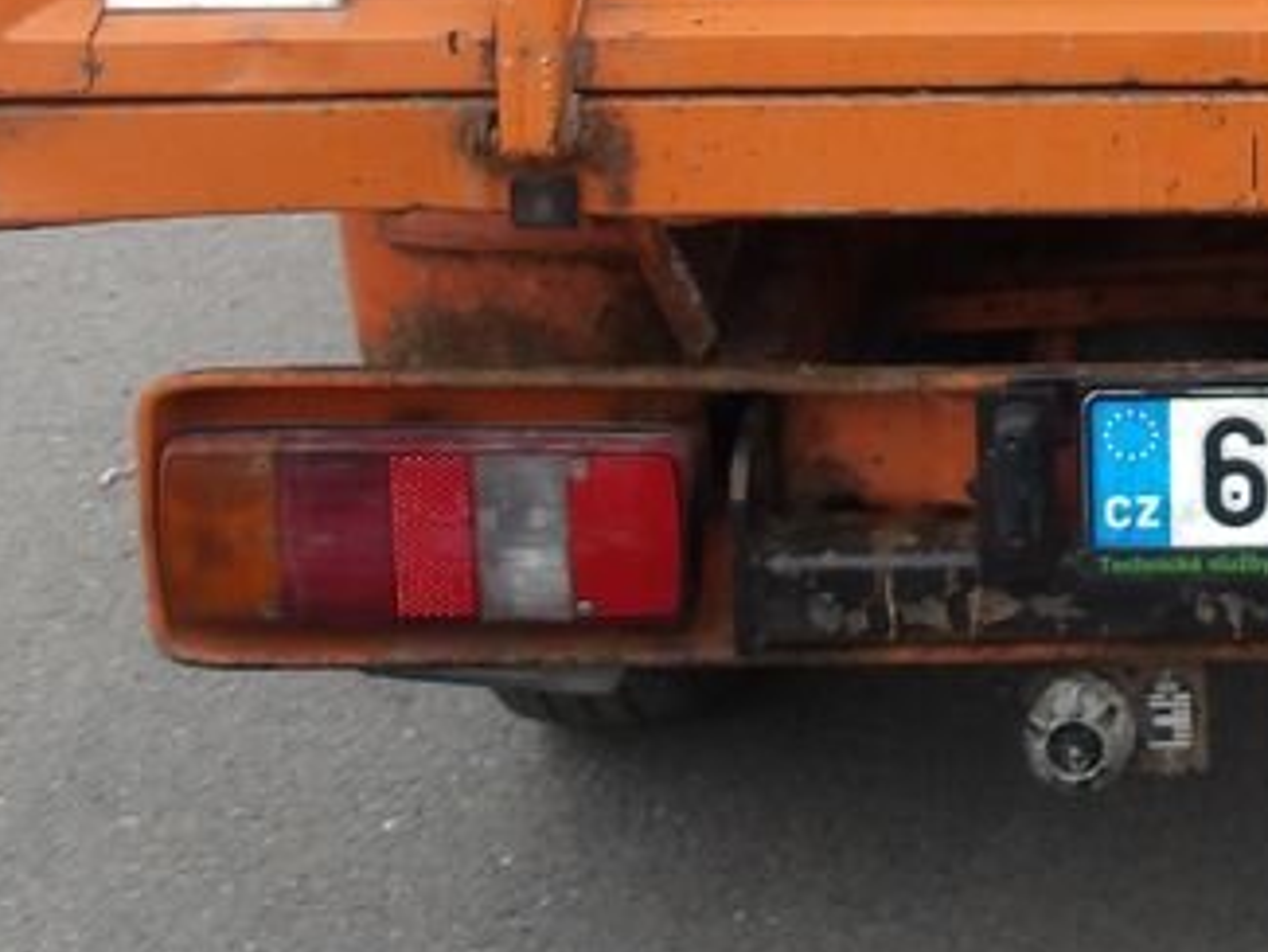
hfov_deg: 21.4
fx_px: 3115
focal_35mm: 85
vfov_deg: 16.5
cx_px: 1514
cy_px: -250
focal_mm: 4.9
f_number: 3
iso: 100
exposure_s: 1/76
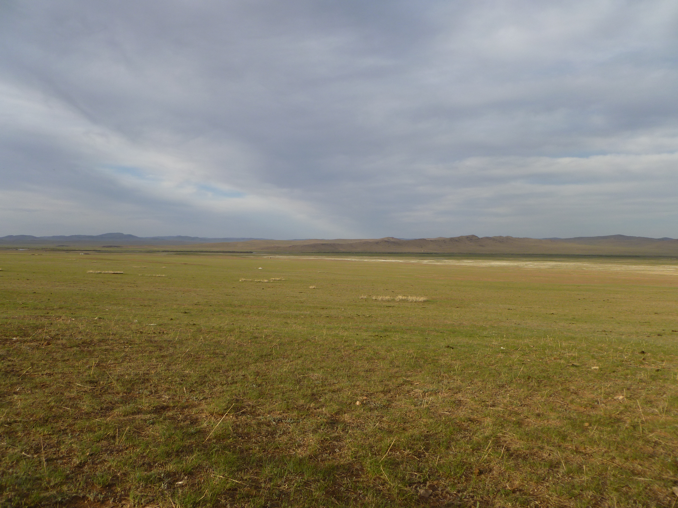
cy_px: 254
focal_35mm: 28
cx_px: 339
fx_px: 548
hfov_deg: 63.4
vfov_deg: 49.7
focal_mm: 5
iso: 80
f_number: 3.3
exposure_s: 1/500
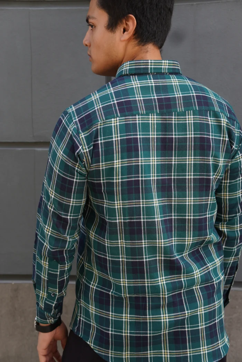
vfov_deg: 24.2
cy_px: 181
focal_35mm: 84
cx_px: 121
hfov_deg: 16.3
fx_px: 847
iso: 100
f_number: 3.5
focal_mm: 56
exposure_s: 1/200
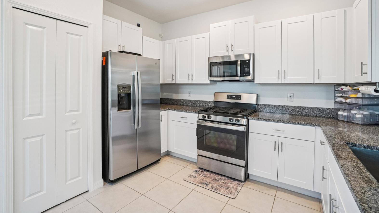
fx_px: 161
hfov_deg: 99.4
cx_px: 189
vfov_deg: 66.6
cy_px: 88
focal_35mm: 16
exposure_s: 1/30
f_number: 8
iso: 800
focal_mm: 10
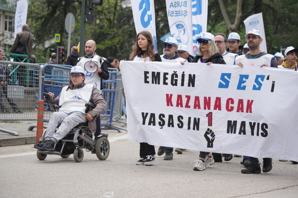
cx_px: 149
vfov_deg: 12.3
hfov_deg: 18.4
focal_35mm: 111
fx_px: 919
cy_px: 99
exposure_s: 1/800
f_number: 4
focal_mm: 111
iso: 320
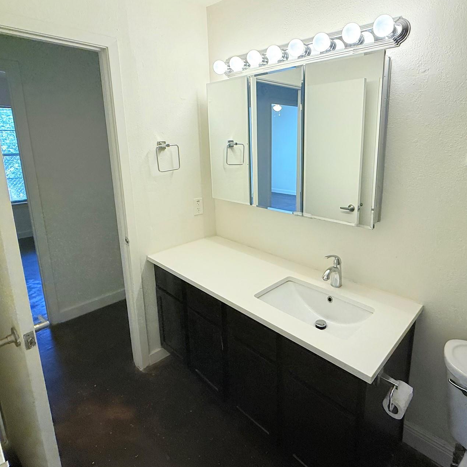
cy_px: 201
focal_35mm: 20
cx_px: 277
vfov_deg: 74.4
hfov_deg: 74.1
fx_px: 305
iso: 125
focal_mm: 2.22
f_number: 2.2
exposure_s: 1/120
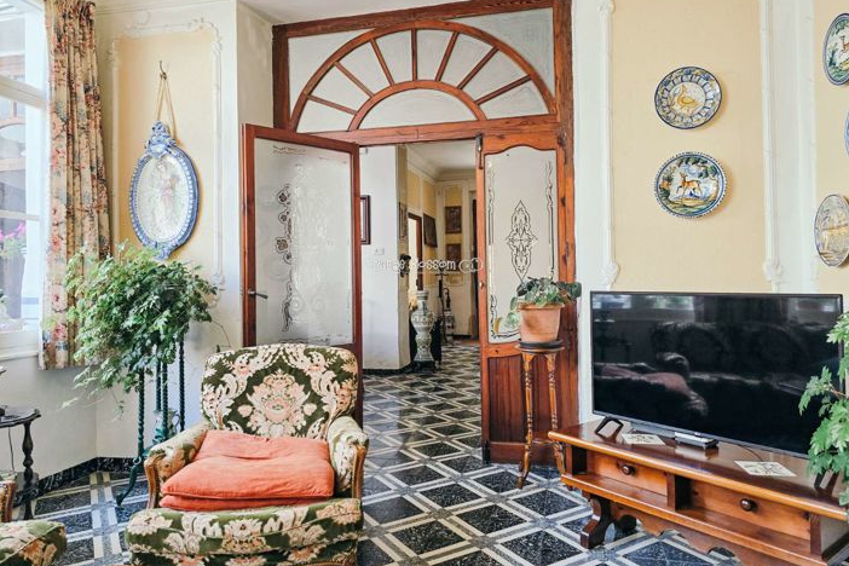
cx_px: 424
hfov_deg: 73.7
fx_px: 566
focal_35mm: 24
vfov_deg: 53.1
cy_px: 265
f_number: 1.7
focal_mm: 6.3
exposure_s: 1/180
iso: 160
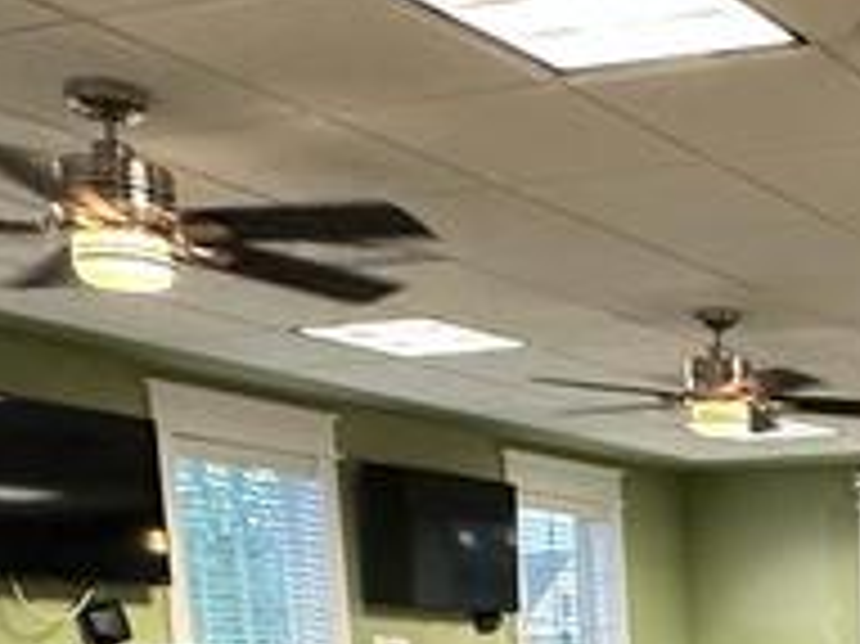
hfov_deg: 23.2
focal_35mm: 75
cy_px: 1031
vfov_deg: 17.2
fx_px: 1862
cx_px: 1108
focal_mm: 2.22
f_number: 2.2
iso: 400
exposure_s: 1/60
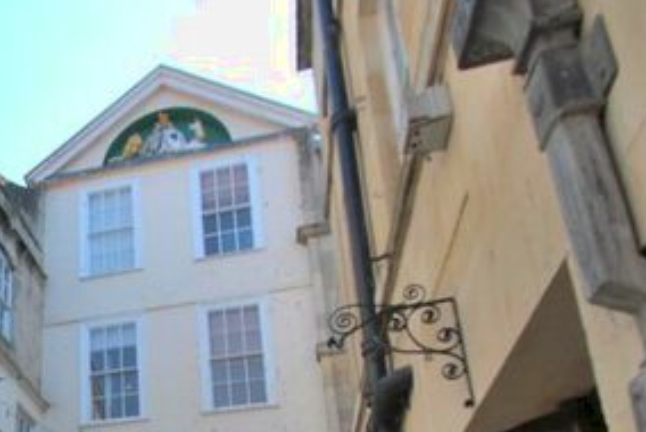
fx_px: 665
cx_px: 27
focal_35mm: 37
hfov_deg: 45.3
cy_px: 473
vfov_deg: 31.9
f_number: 6.3
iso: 100
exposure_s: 1/160
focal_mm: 10
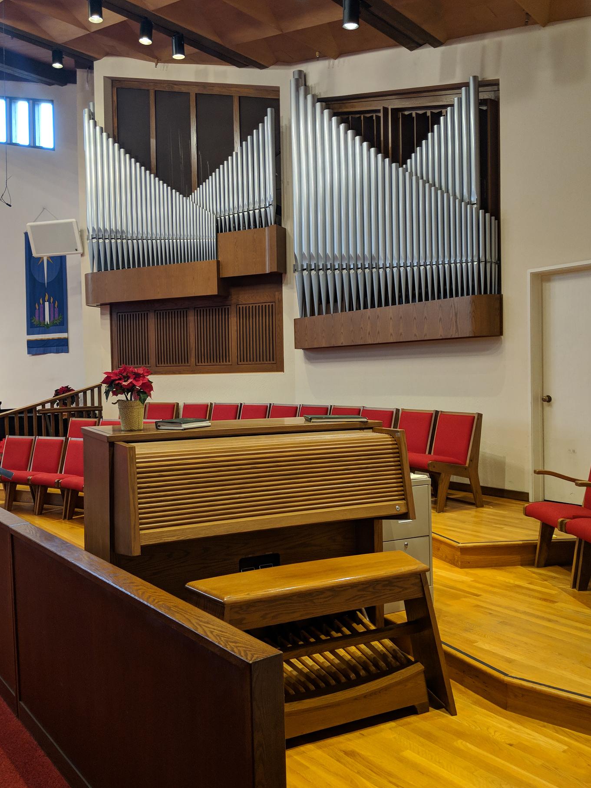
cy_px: 389
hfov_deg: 46.8
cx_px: 287
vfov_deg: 60.0
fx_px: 683
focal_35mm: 30
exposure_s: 1/60
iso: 163
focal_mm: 4.44
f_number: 1.8
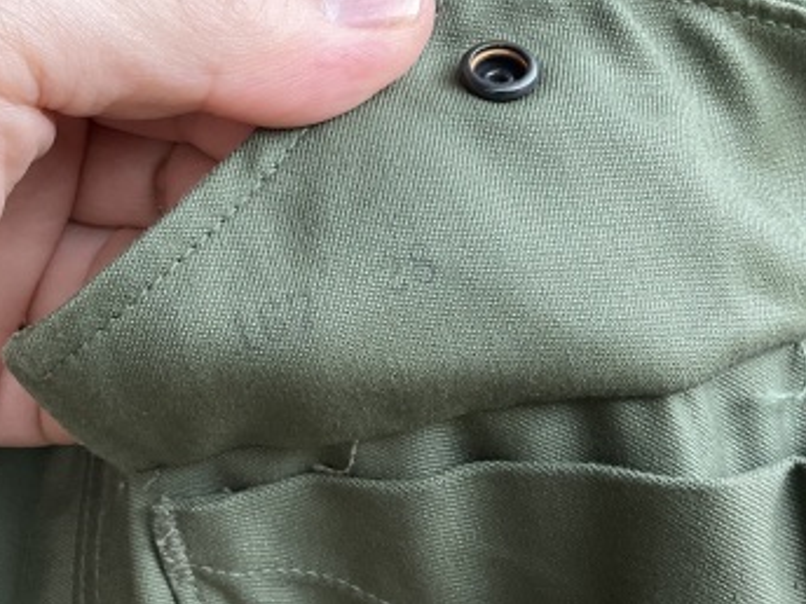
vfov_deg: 24.8
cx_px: 279
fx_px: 1374
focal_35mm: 59
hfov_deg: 32.5
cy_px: 306
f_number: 1.8
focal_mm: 3
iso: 64
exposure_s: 1/50
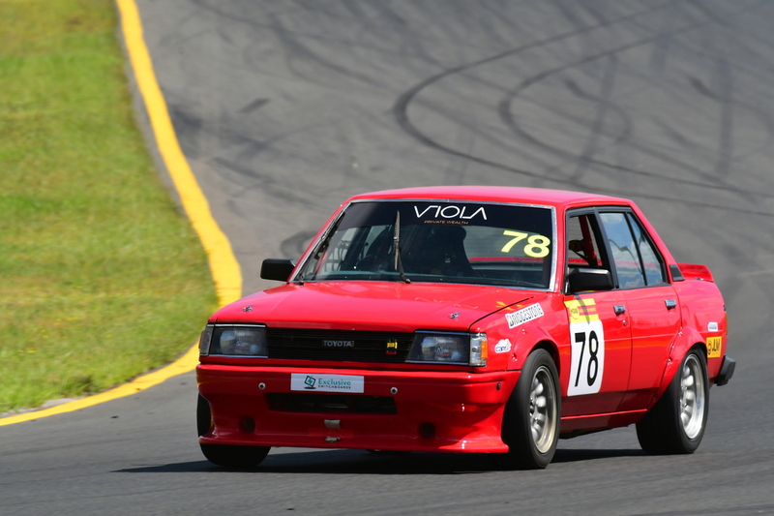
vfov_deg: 1.8
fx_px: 16121
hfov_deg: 2.8
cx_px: 387
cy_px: 258
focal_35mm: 750
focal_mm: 500
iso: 320
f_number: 11
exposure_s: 1/500
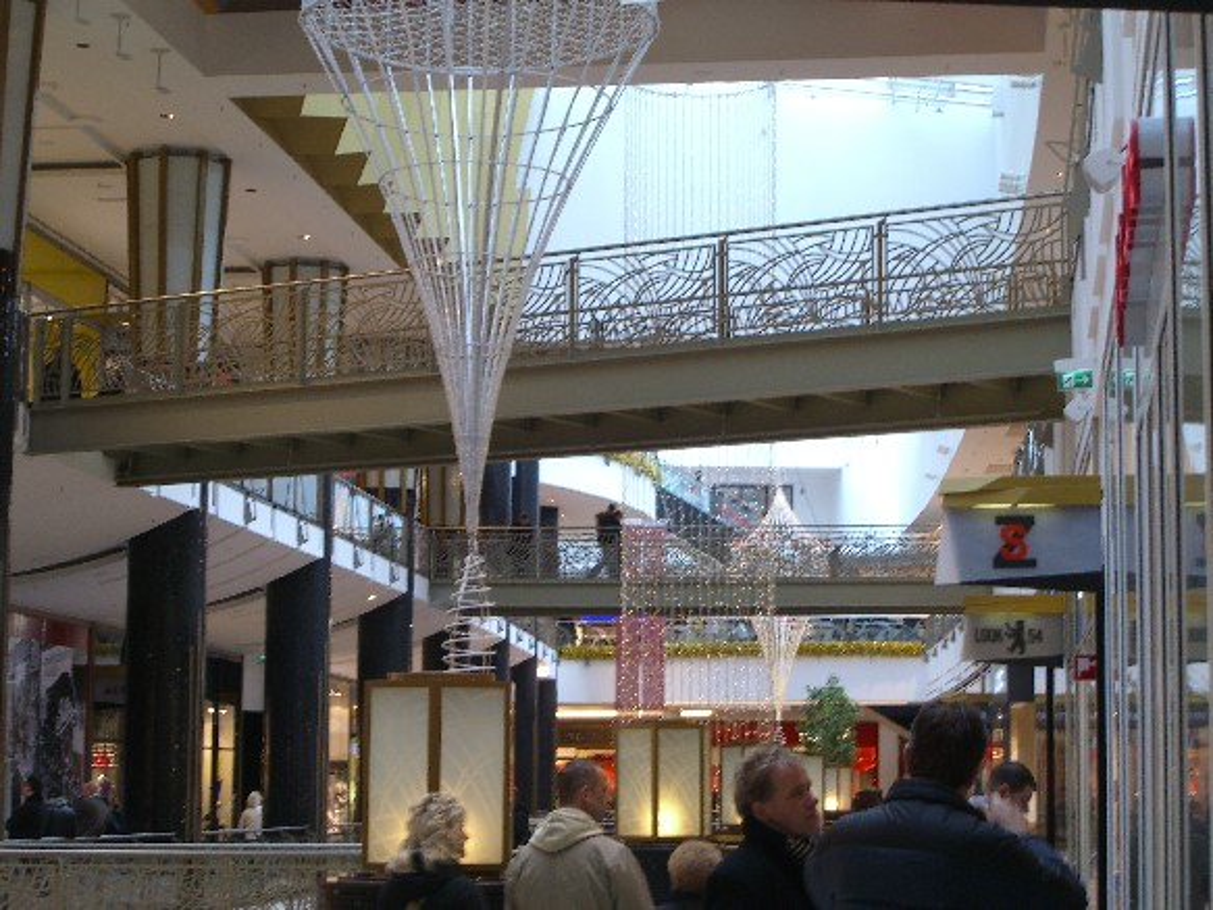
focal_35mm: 80
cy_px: 455
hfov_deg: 24.4
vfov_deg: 18.4
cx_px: 606
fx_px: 2803
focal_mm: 16.6
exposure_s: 1/25
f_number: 4.4
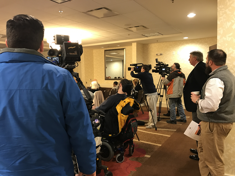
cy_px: 88
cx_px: 118
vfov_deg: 49.7
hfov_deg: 63.4
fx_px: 190
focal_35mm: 28
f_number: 1.8
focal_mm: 3.99
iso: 50
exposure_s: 1/15
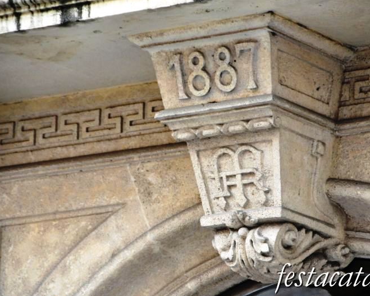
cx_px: 221
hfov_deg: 7.6
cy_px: 147
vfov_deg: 6.0
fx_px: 2803
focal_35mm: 256
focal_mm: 150
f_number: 5.6
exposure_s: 1/200
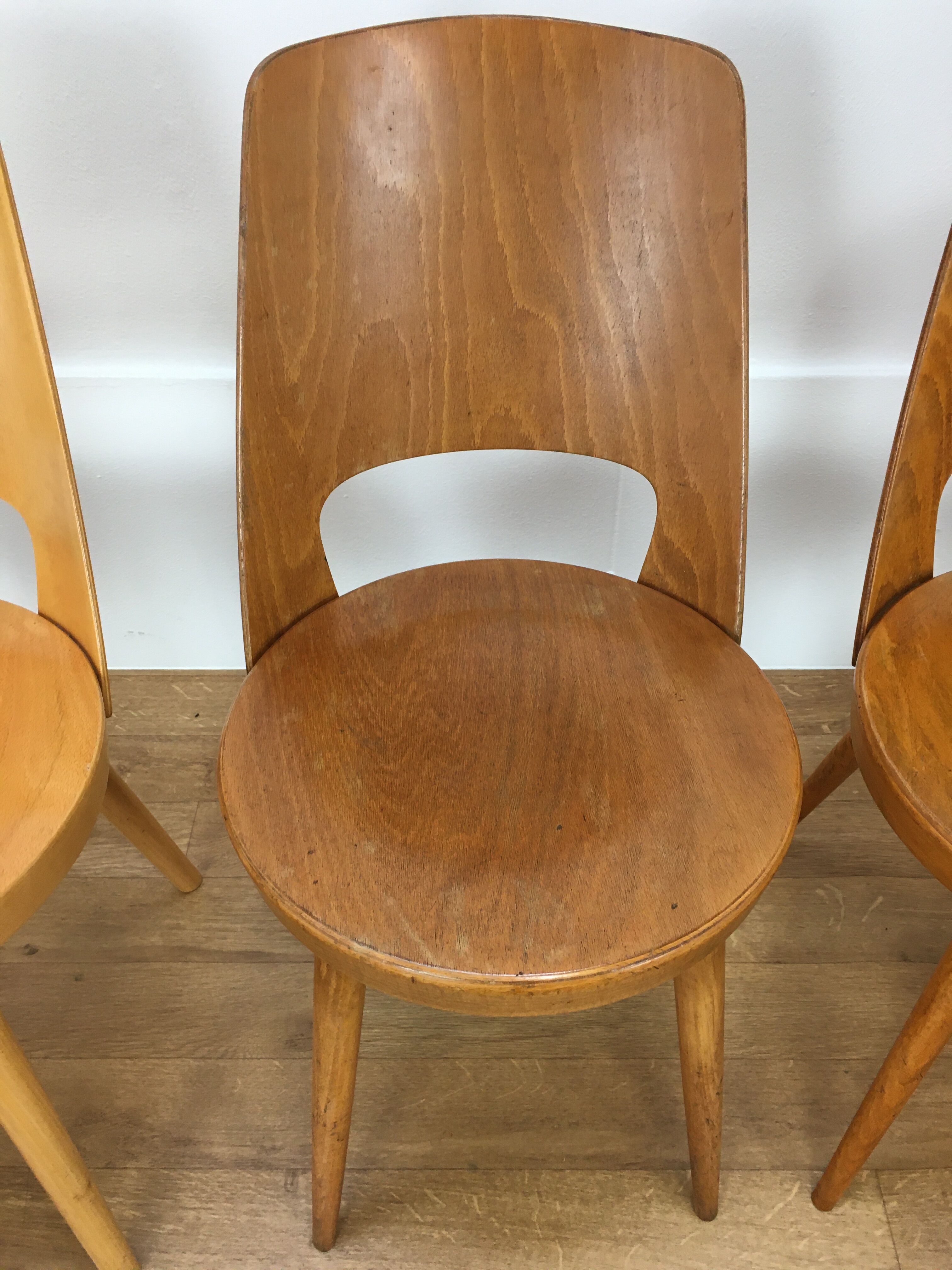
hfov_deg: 48.2
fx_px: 1063
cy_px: 635
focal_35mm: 29
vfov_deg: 61.7
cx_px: 476
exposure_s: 1/33
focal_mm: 4.15
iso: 50
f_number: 2.2
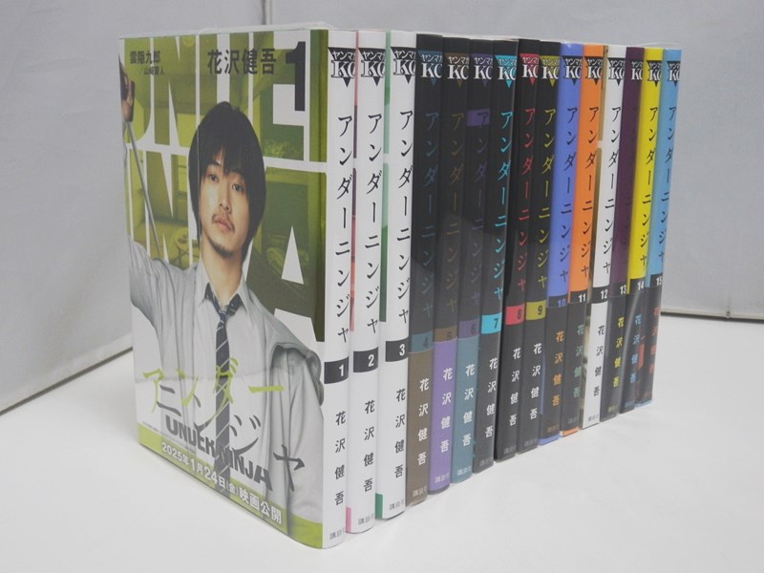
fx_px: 817
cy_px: 286
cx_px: 382
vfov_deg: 38.7
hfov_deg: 50.1
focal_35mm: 37
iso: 200
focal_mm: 6.7
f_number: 3.9
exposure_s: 1/30
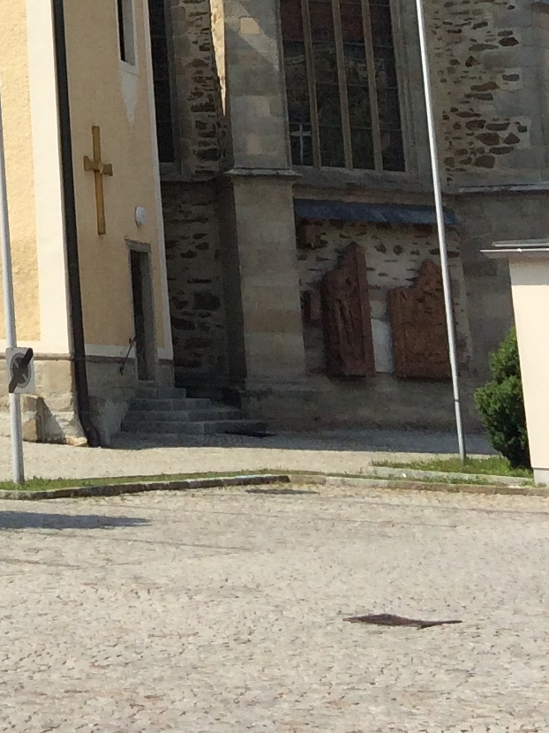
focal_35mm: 118
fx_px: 2497
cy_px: -570
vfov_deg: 14.7
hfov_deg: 11.7
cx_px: -417
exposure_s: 1/3425
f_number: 2.2
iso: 40
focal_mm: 4.12
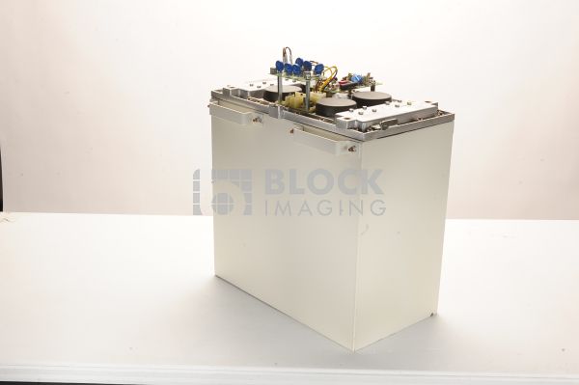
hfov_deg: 39.6
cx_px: 290
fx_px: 803
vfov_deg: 26.9
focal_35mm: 50
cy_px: 192
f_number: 14
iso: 320
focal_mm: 50
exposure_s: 1/160
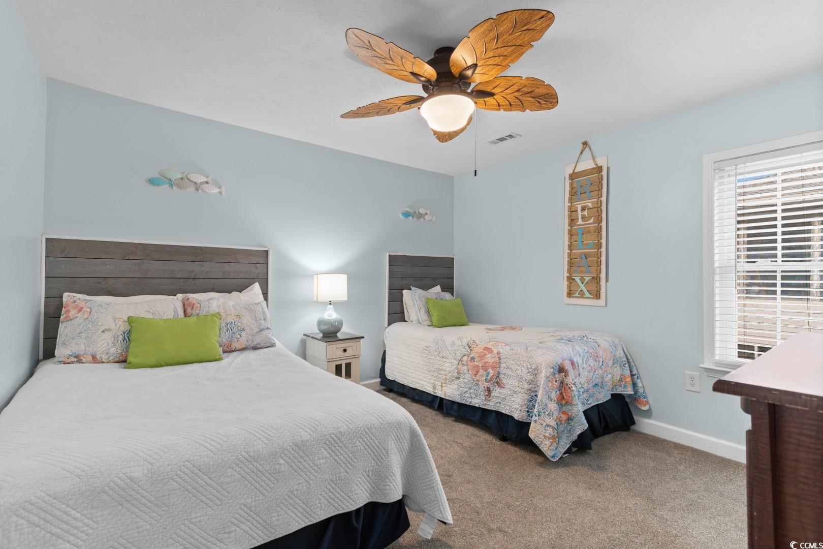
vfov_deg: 77.3
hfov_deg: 100.4
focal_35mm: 15
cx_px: 412
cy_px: 274
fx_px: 343
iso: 100
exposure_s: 1/3
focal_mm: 10
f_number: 4.5
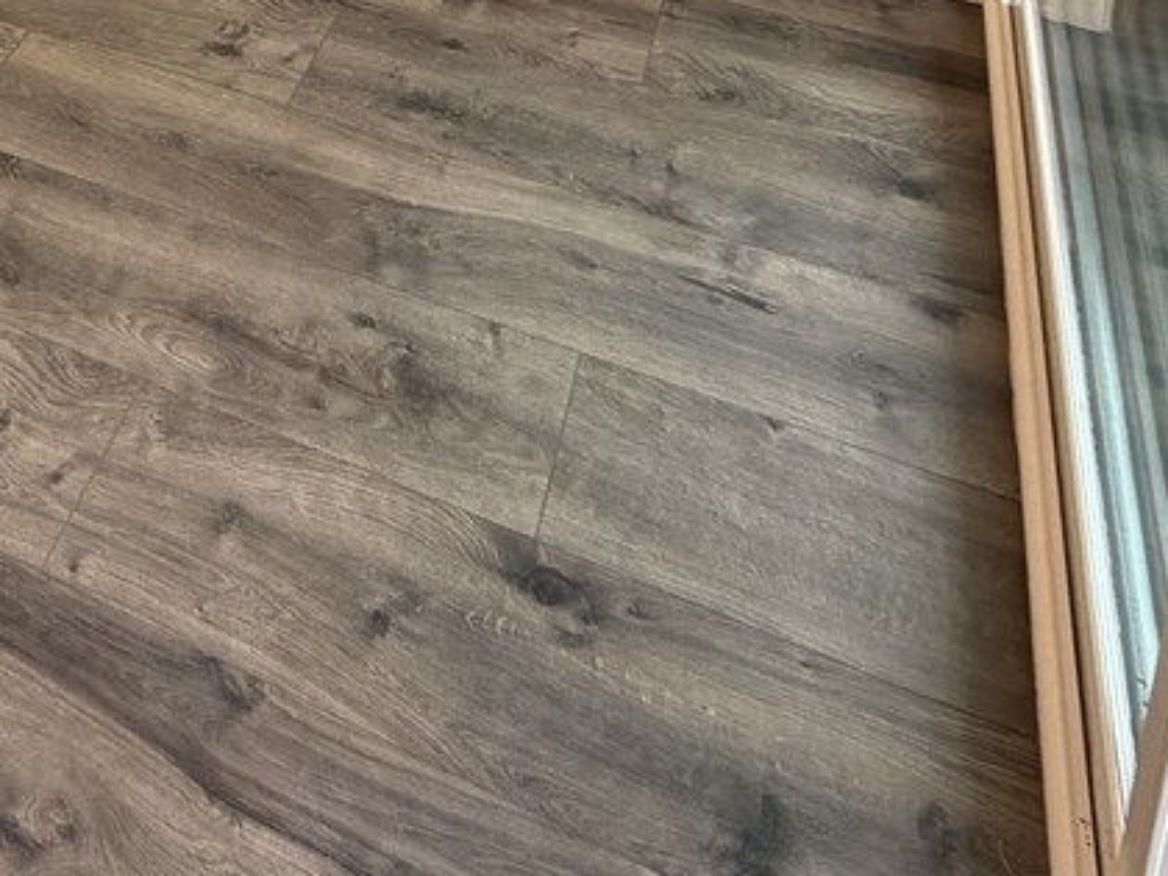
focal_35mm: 48
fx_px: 1620
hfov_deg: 35.8
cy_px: -576
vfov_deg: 22.3
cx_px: 0
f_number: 2.2
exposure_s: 1/121
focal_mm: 2.22
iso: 160
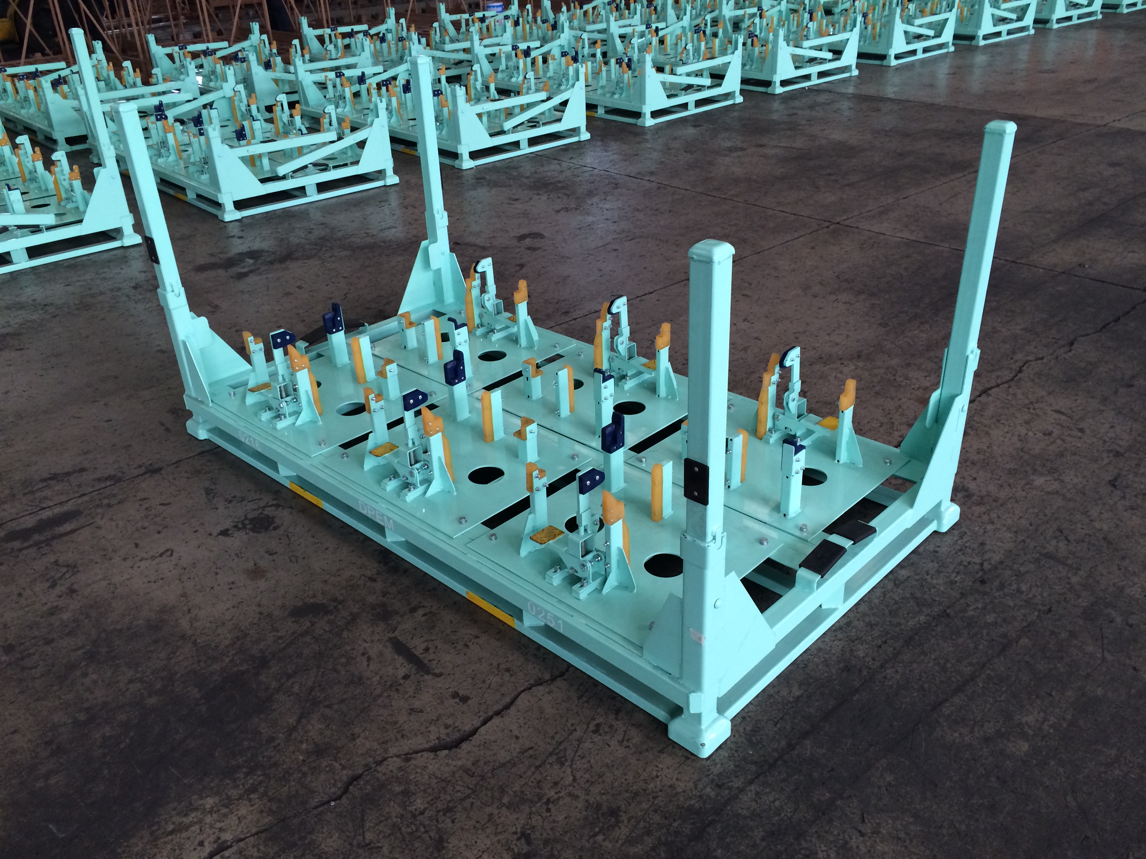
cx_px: 573
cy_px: 430
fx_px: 960
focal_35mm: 29
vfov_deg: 48.2
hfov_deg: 61.7
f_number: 2.2
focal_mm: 4.15
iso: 160
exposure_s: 1/33
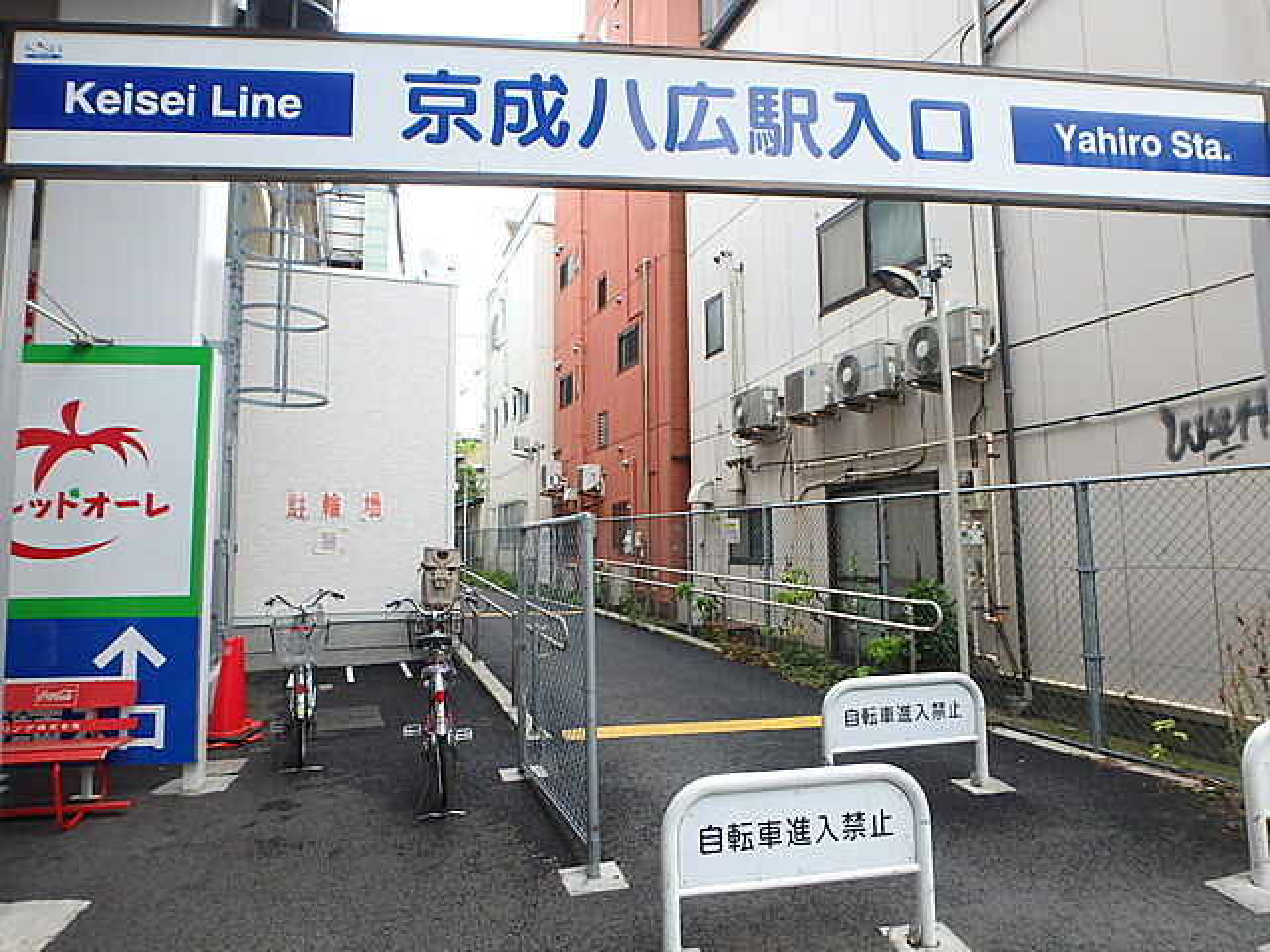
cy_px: 476
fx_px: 770
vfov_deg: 63.4
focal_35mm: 21
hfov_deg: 79.0
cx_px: 635
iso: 125
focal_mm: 3.7
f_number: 3.5
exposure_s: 1/200
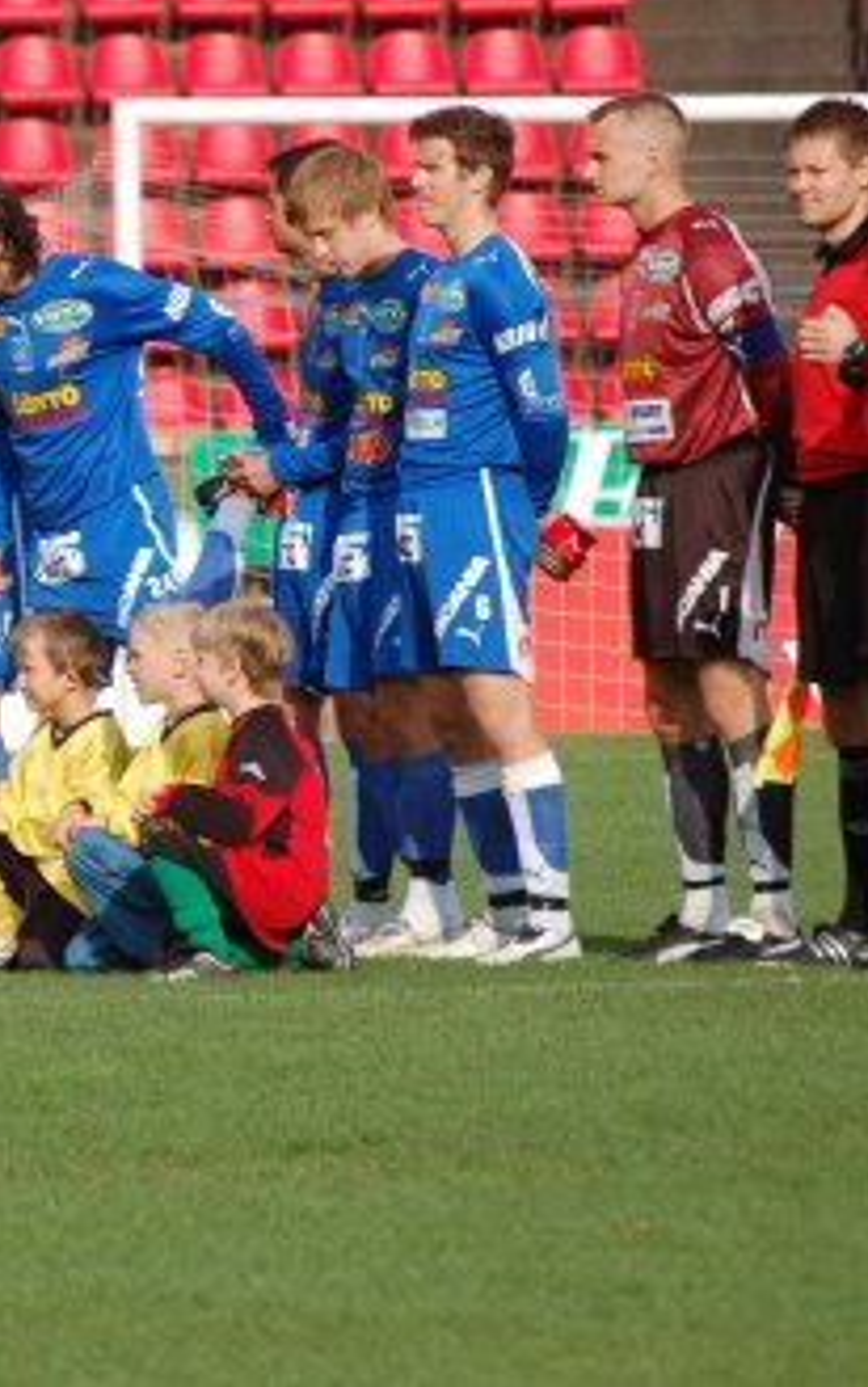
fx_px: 16208
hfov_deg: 3.1
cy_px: 691
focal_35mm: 429
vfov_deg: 4.9
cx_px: 38
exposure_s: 1/500
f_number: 5.6
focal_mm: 185
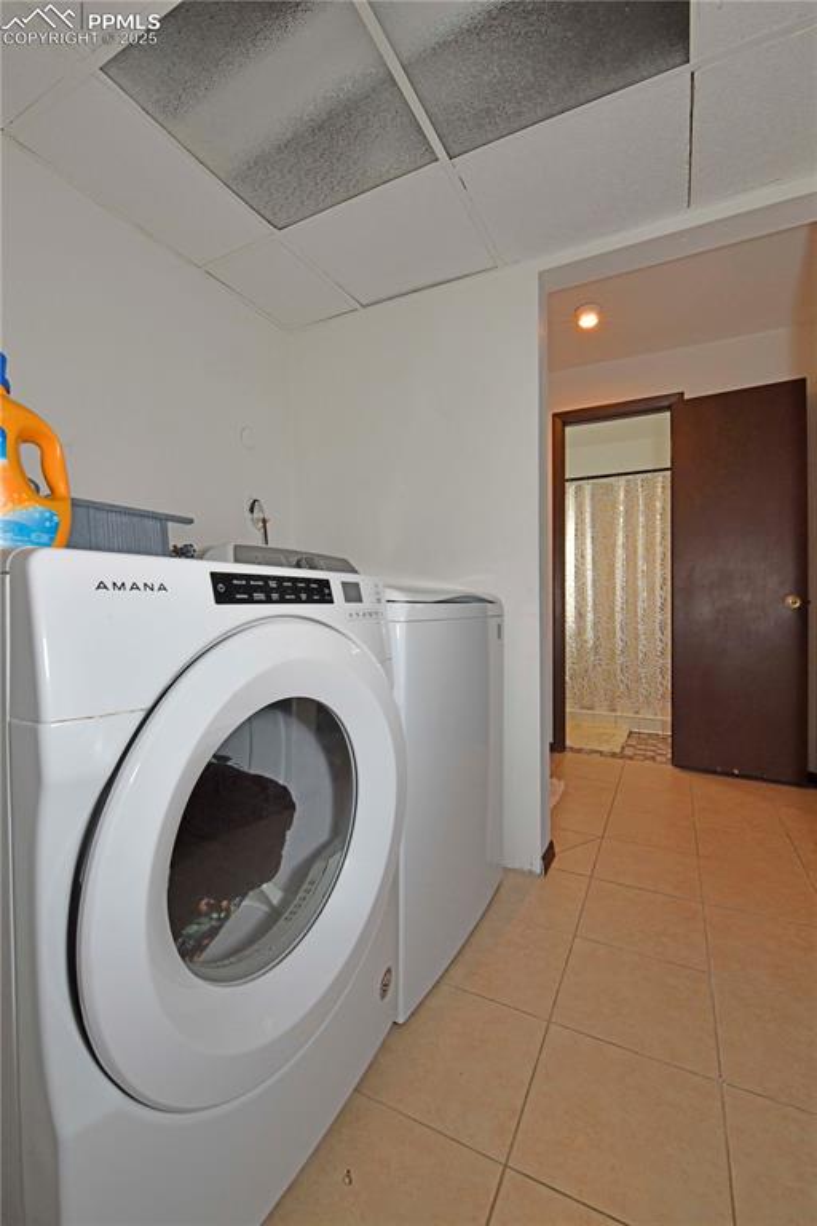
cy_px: 613
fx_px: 511
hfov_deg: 77.3
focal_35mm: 15
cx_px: 408
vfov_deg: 100.4
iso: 1250
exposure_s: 1/160
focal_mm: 15
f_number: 11
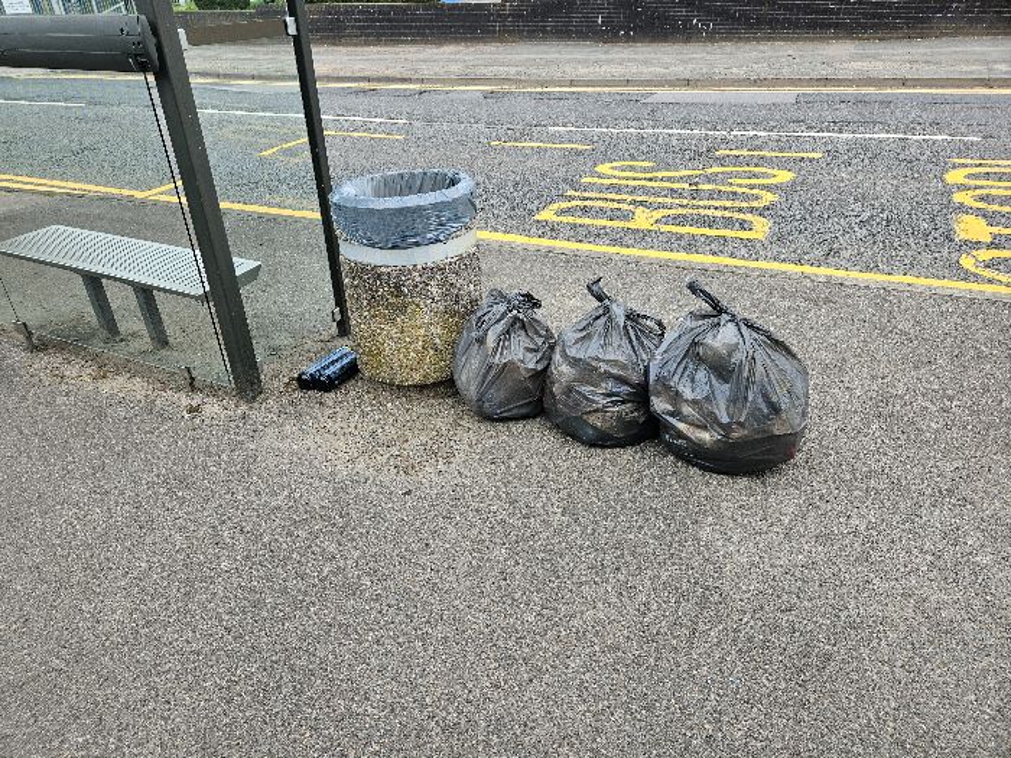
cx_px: 506
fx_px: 672
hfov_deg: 73.9
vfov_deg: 58.9
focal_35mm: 23
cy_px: 379
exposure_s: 1/247
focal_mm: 5.4
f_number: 1.8
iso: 40
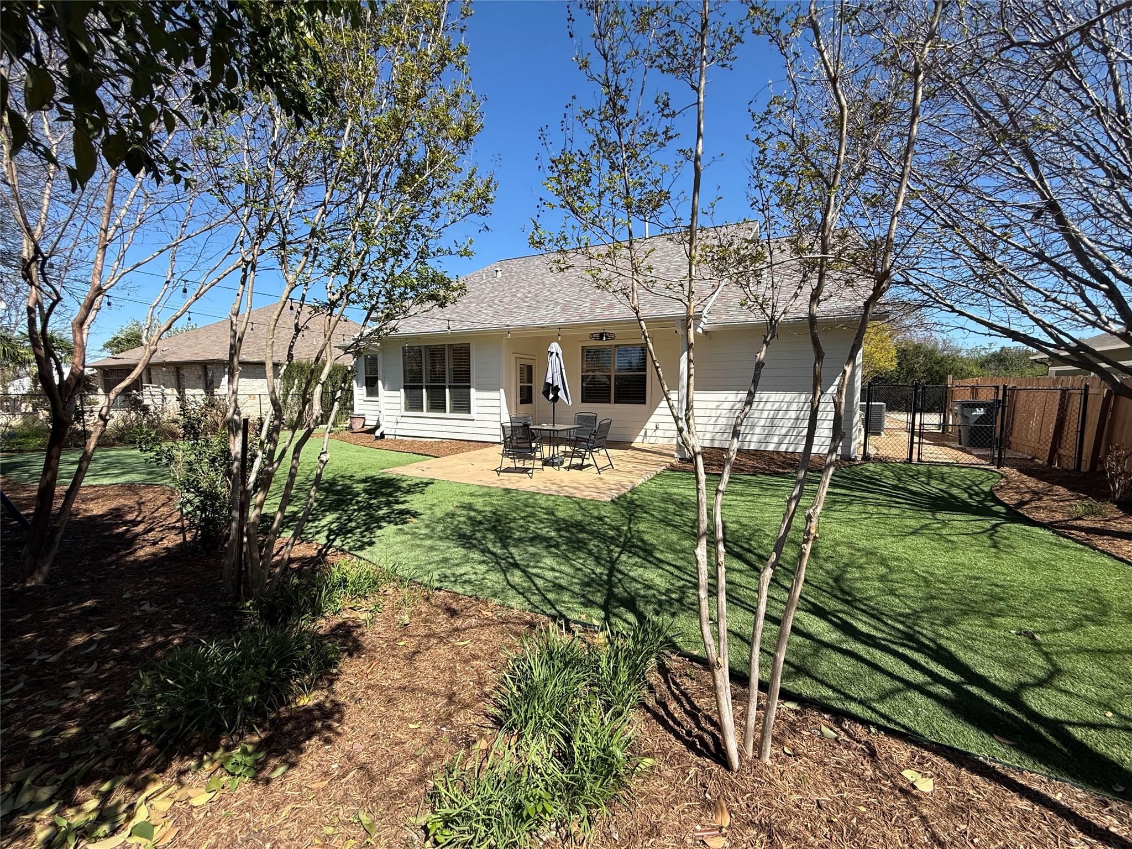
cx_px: 566
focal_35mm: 14
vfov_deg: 85.7
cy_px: 424
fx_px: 458
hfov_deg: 102.1
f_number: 2.2
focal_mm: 2.22
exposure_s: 1/1698
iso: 50
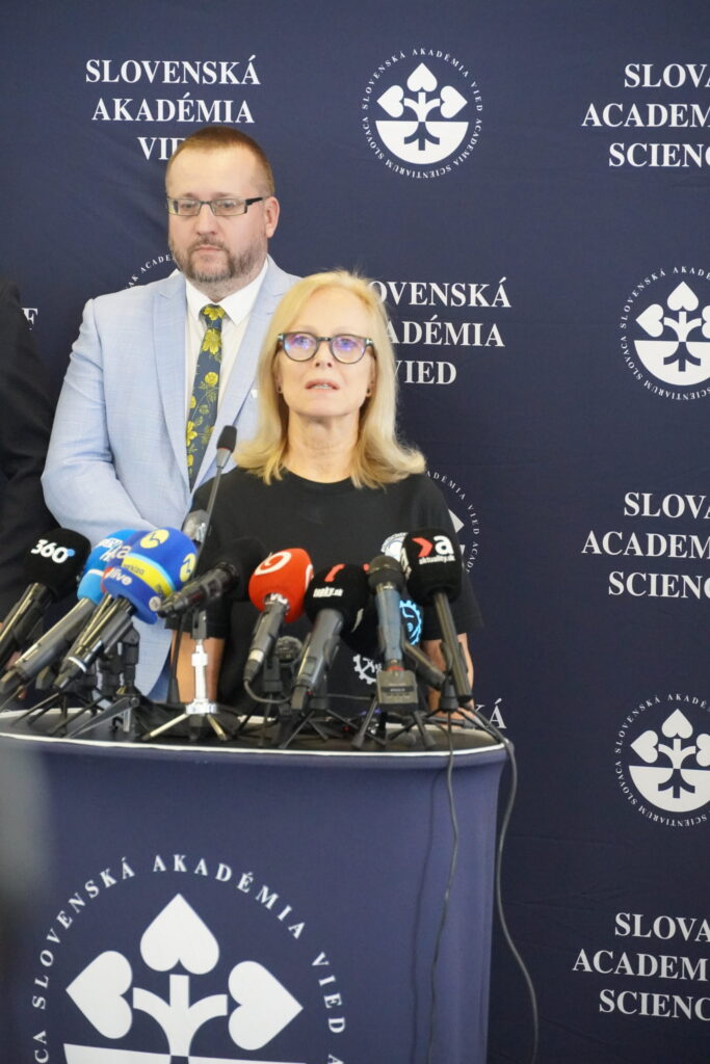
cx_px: 355
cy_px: 532
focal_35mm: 152
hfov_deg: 9.1
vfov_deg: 13.6
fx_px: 4480
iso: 6400
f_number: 5.6
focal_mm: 101
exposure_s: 1/80
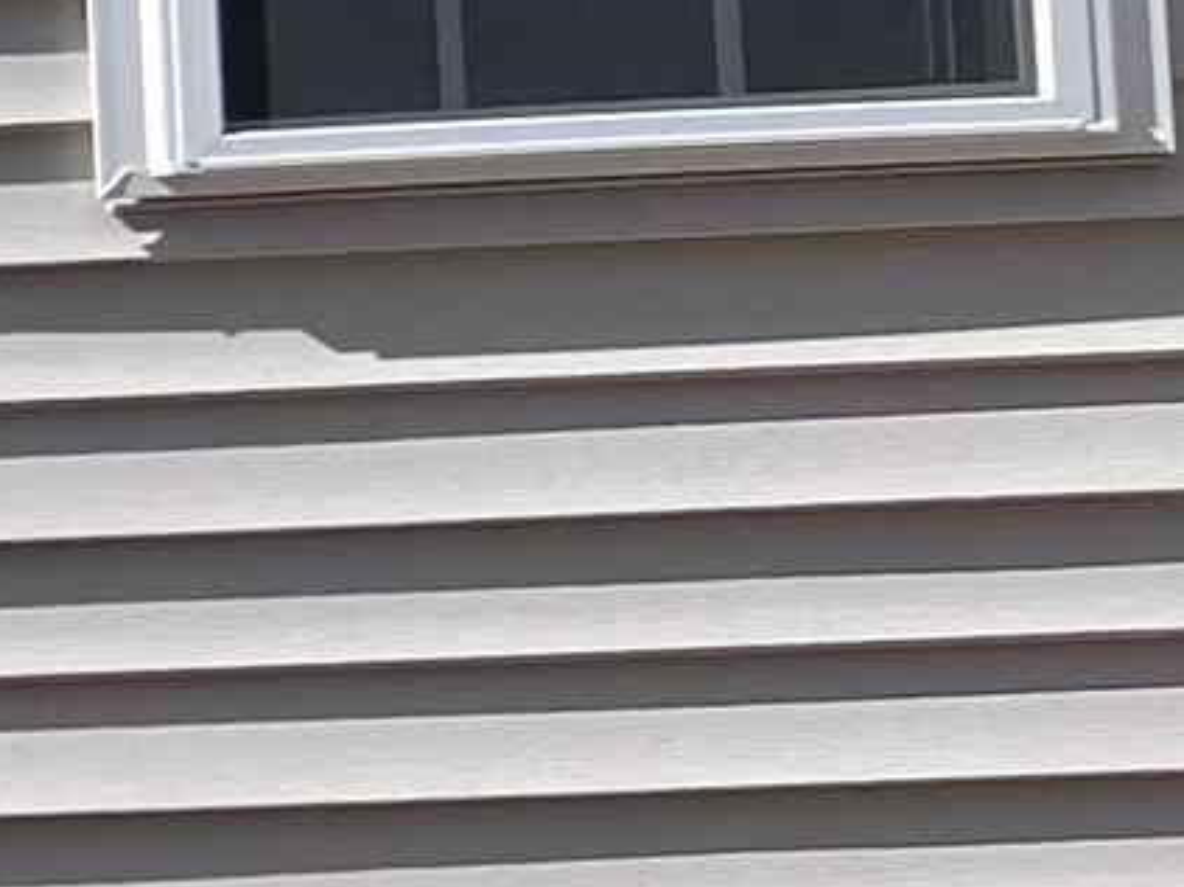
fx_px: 6463
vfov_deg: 7.5
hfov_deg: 7.9
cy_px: 1900
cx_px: -3101
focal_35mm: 189
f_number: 1.5
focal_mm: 5.7
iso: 50
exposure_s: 1/2571
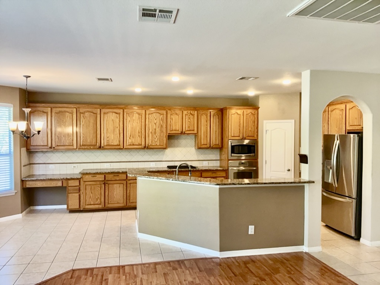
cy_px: 142
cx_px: 190
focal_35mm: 27
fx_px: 296
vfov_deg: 51.4
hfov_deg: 65.3
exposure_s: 1/60
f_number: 1.8
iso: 80
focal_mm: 3
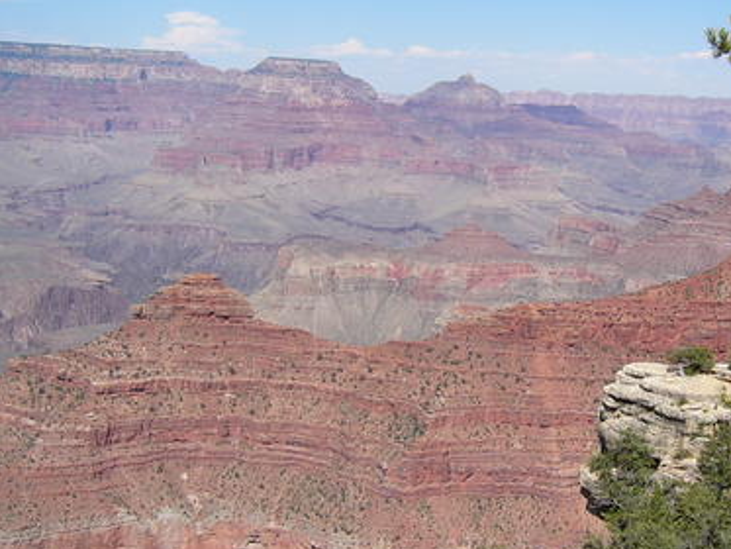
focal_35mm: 60
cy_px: 310
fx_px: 1267
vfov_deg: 24.4
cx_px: 529
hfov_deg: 31.7
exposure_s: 1/200
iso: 50
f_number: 8
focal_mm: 5.8
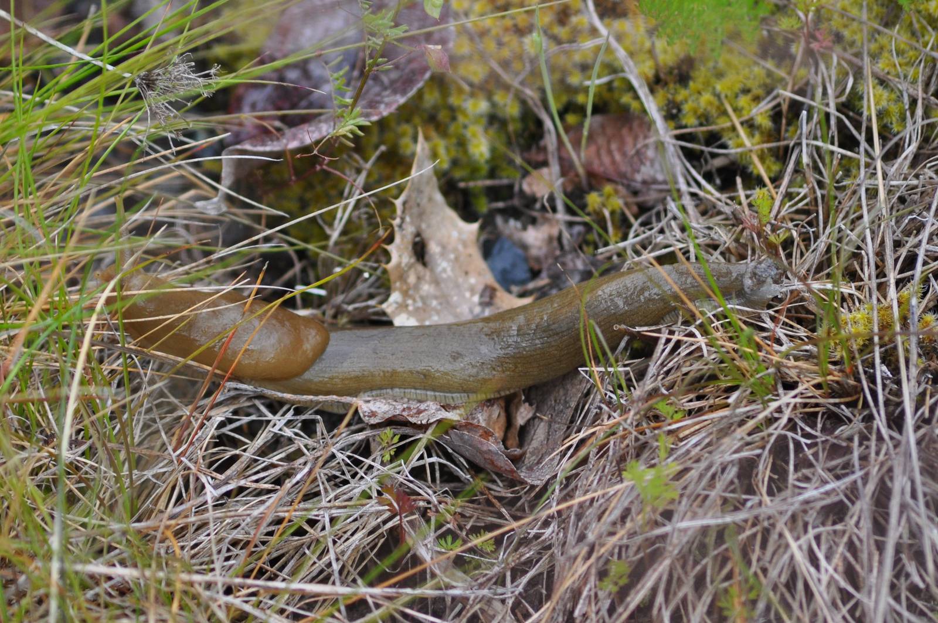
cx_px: 469
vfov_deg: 7.5
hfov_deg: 11.2
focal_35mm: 183
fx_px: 4763
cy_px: 312
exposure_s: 1/1000
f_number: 4.2
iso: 450
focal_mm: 122
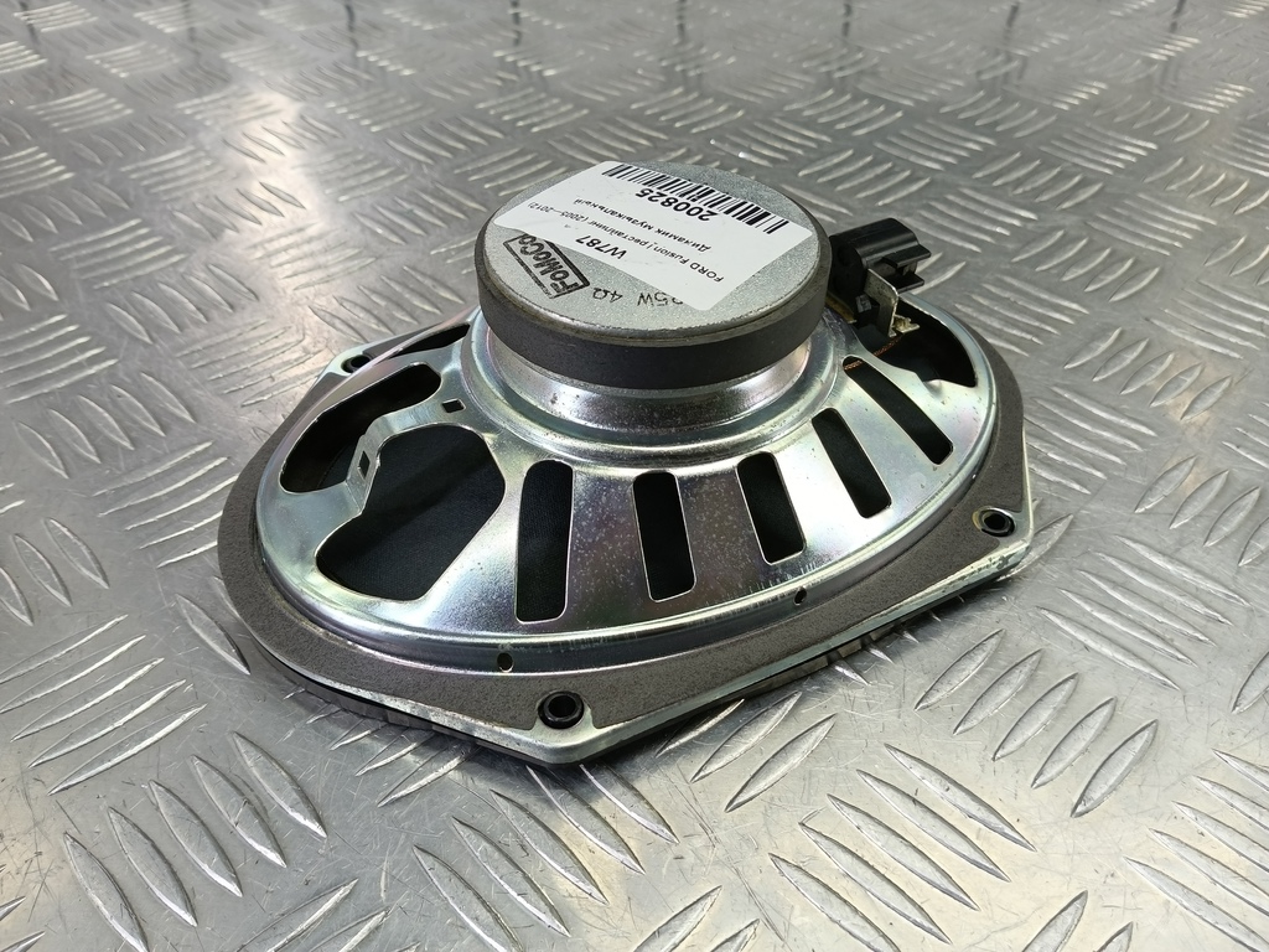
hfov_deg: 73.9
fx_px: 843
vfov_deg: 58.9
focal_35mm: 23
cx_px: 634
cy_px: 476
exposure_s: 1/50
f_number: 1.6
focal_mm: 4.11
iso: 111
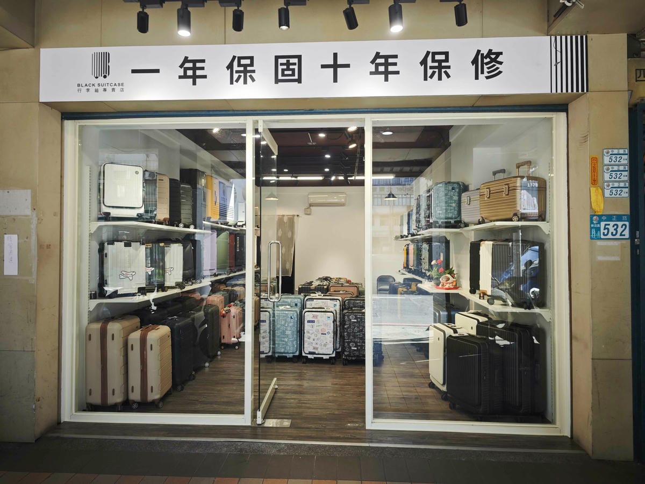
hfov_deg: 73.9
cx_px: 322
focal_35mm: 23
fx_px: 429
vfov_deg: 58.9
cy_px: 242
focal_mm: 8.72
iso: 500
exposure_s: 1/600
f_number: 2
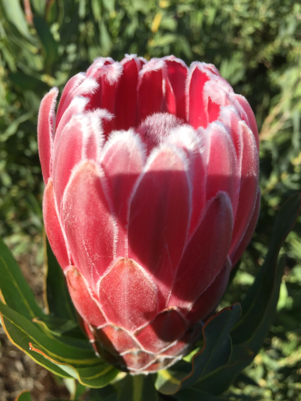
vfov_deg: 61.7
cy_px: 200
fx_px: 336
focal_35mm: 29
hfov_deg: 48.2
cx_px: 150
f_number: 2.2
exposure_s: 1/1412
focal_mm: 4.15
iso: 32
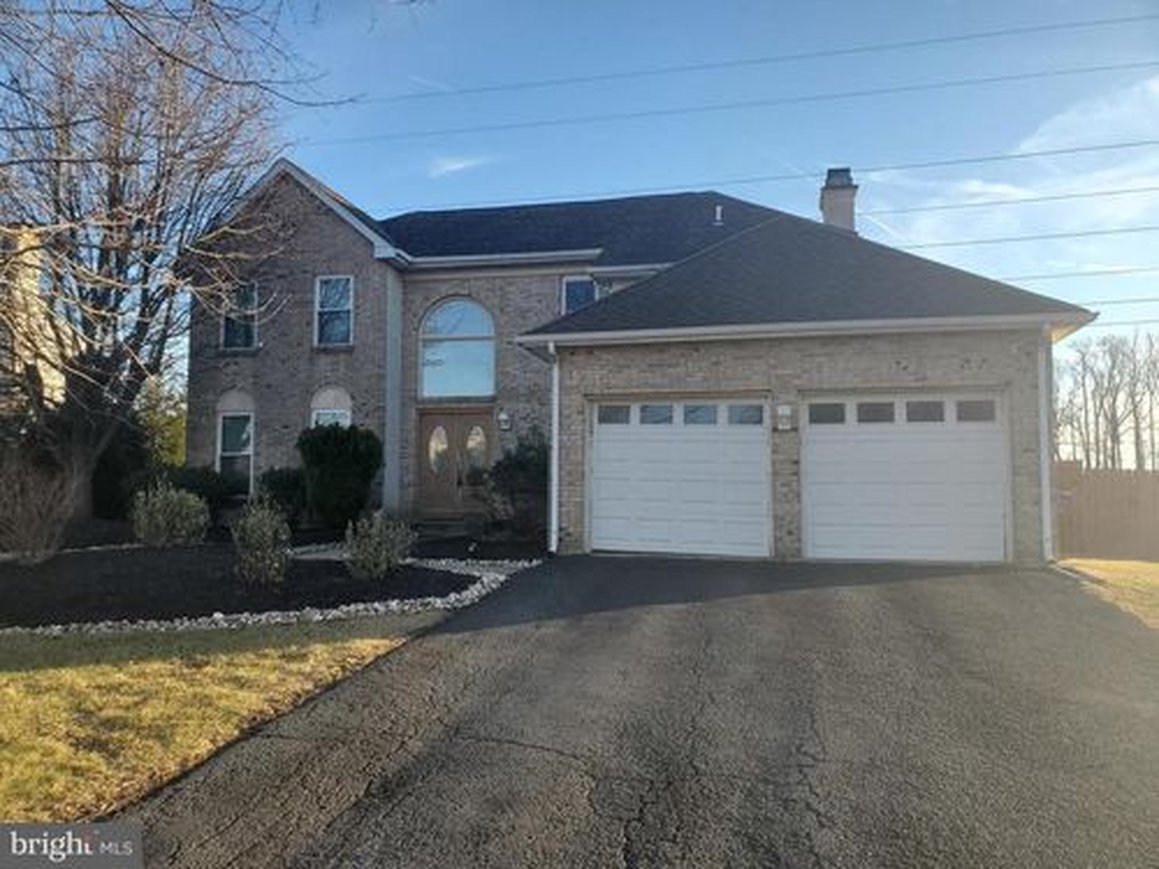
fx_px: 871
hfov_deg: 67.3
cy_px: 434
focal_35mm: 26
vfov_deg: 53.1
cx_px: 580
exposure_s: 1/525
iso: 50
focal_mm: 4.3
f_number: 2.4
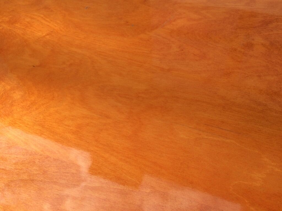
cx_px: 141
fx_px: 236
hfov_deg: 61.7
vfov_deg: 48.2
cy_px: 106
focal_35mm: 29
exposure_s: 1/1466
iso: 32
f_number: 2.2
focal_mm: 4.15
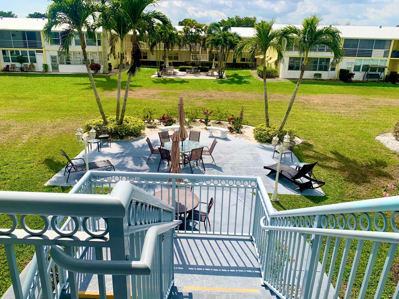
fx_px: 300
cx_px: 200
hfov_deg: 67.3
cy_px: 150
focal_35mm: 26
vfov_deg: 53.1
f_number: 1.8
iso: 25
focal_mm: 4.25
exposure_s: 1/3289
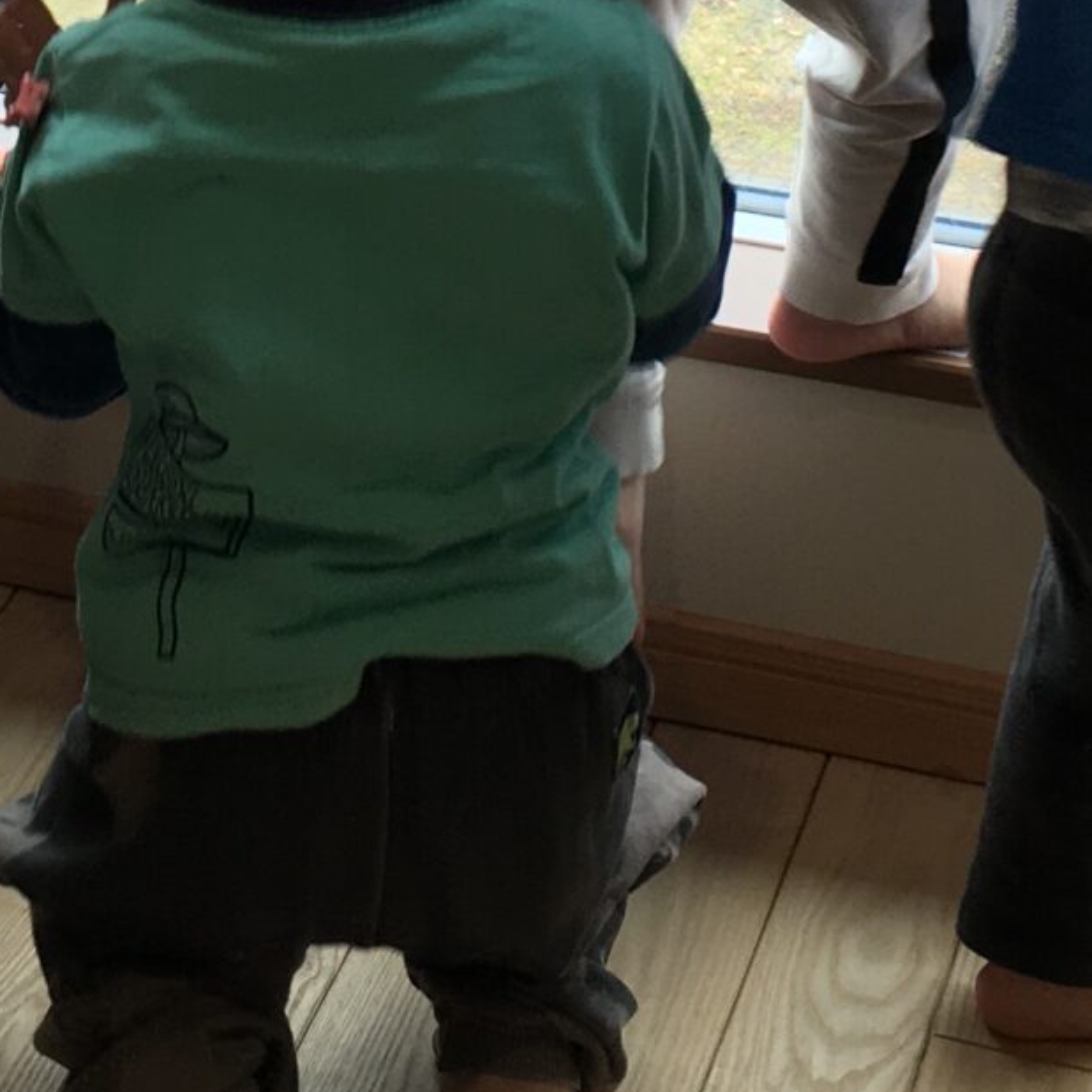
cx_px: 316
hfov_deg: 16.4
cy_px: -349
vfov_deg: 15.6
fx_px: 3783
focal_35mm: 106
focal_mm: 4.15
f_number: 2.2
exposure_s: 1/60
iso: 32
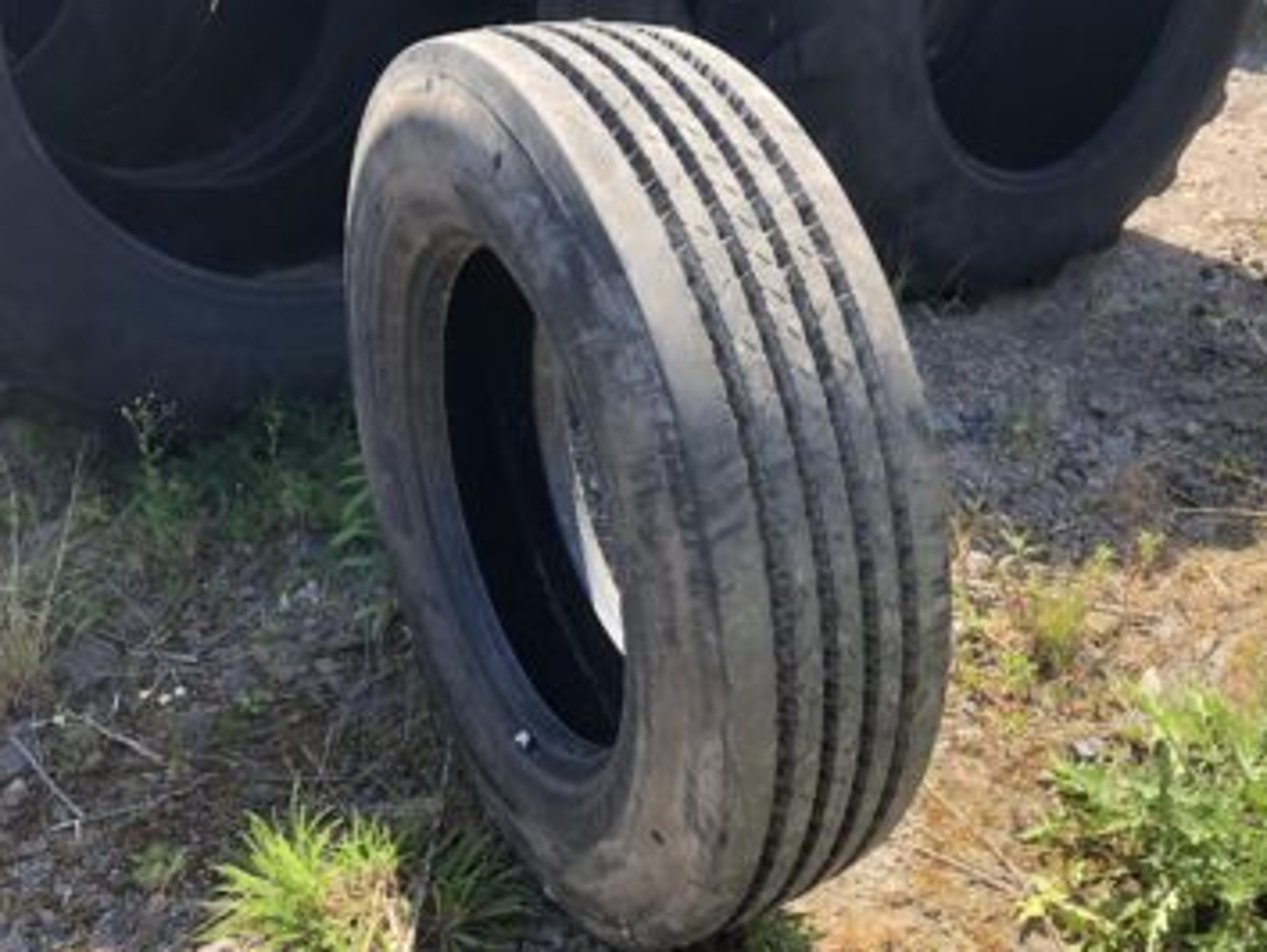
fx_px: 1245
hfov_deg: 53.8
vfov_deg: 41.8
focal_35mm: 34
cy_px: 489
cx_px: 709
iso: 20
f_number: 1.8
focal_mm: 3.99
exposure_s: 1/317
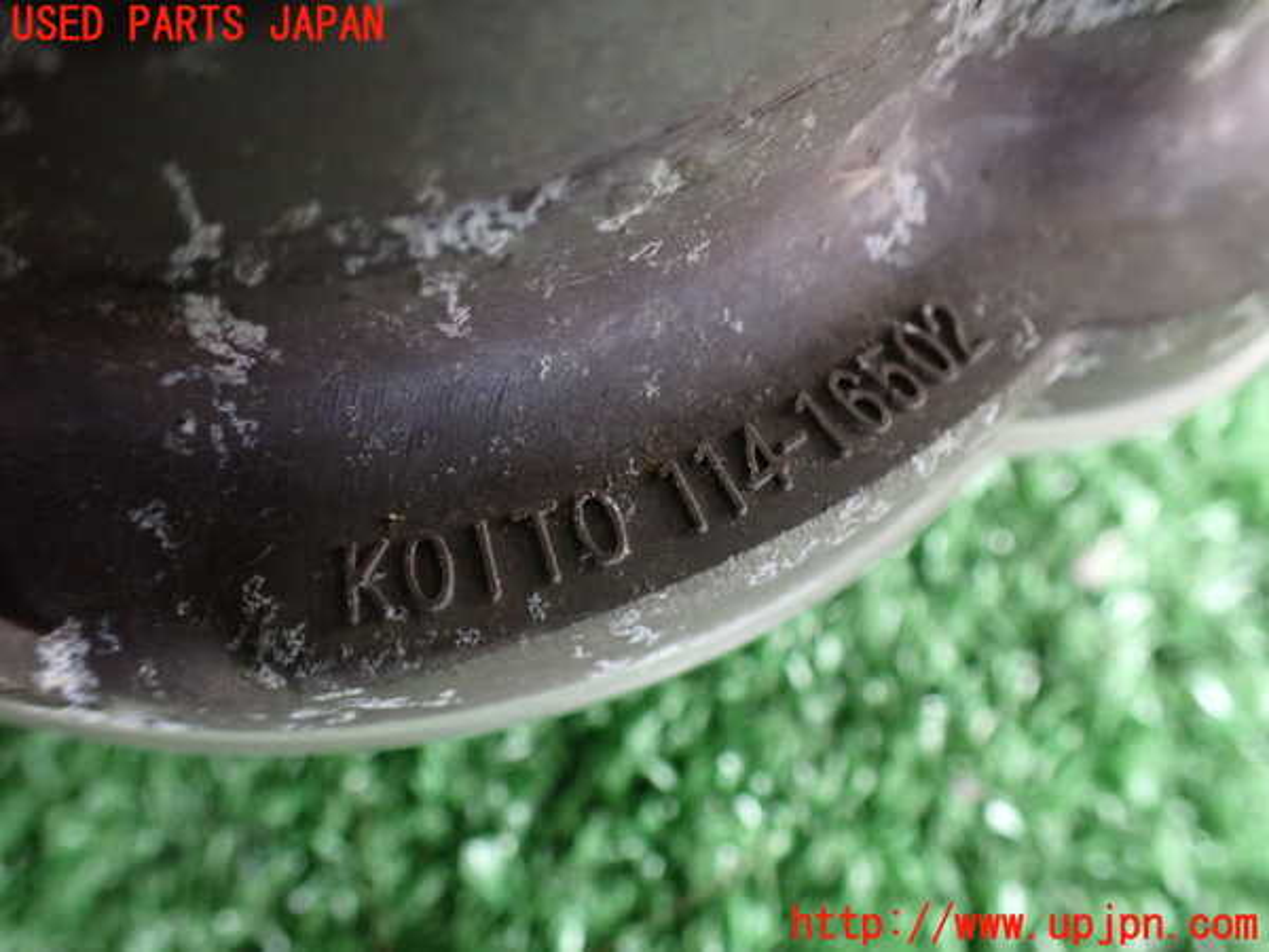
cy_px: 476
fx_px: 1100
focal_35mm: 30
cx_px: 634
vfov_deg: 46.8
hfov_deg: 60.0
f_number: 2.3
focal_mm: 5.4
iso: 800
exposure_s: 1/80
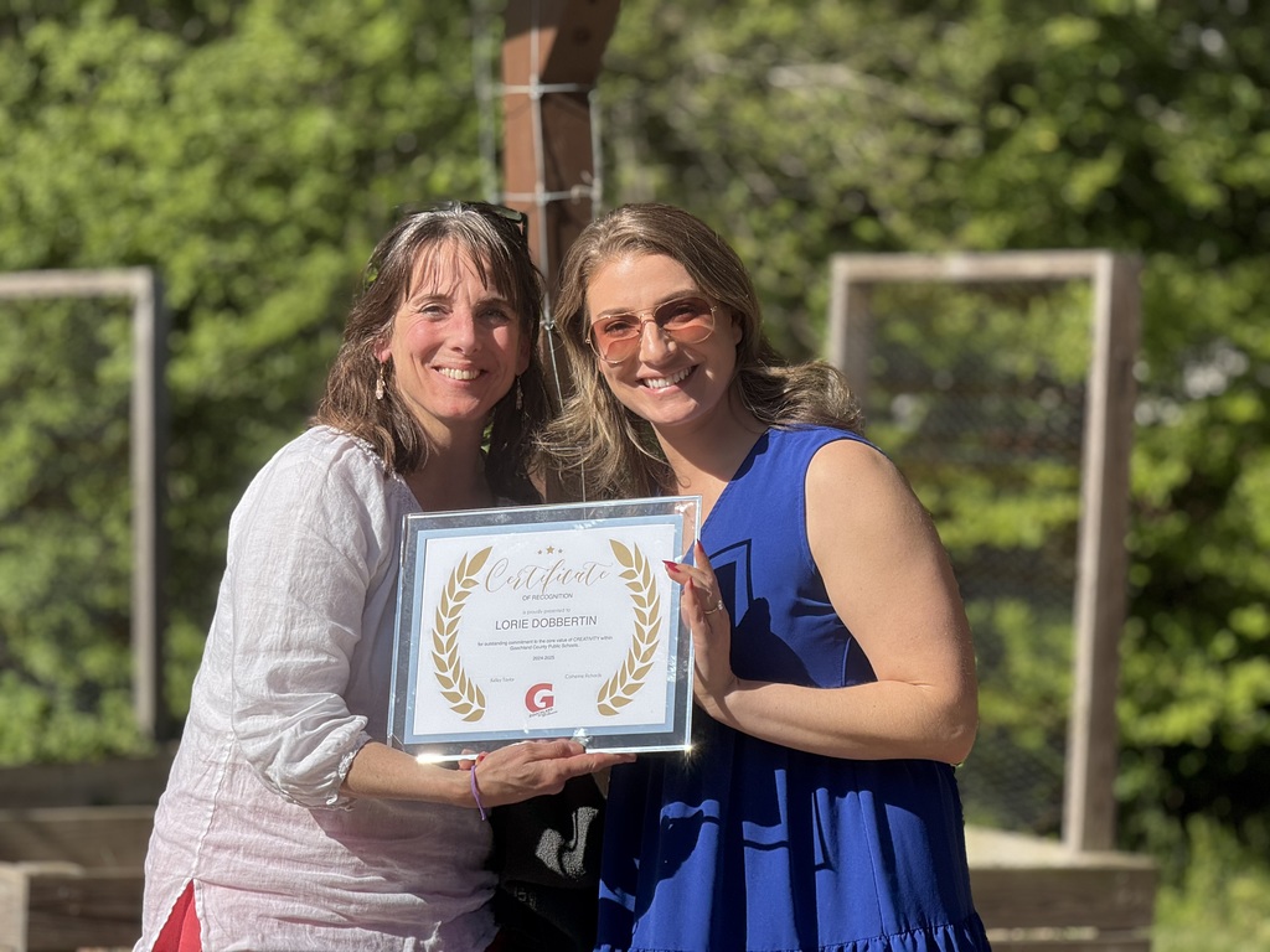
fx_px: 4403
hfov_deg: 16.4
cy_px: 476
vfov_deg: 12.3
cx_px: 635
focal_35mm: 120
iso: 50
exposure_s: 1/1167
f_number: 2.8
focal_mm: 15.66
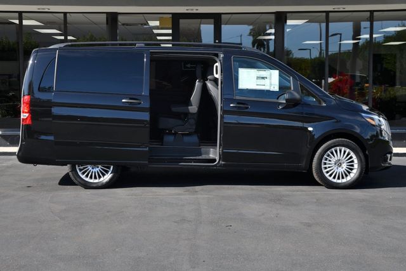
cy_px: 136
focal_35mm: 56
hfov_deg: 35.6
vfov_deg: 24.2
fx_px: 632
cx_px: 203
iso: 125
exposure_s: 1/250
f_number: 7.1
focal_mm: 56
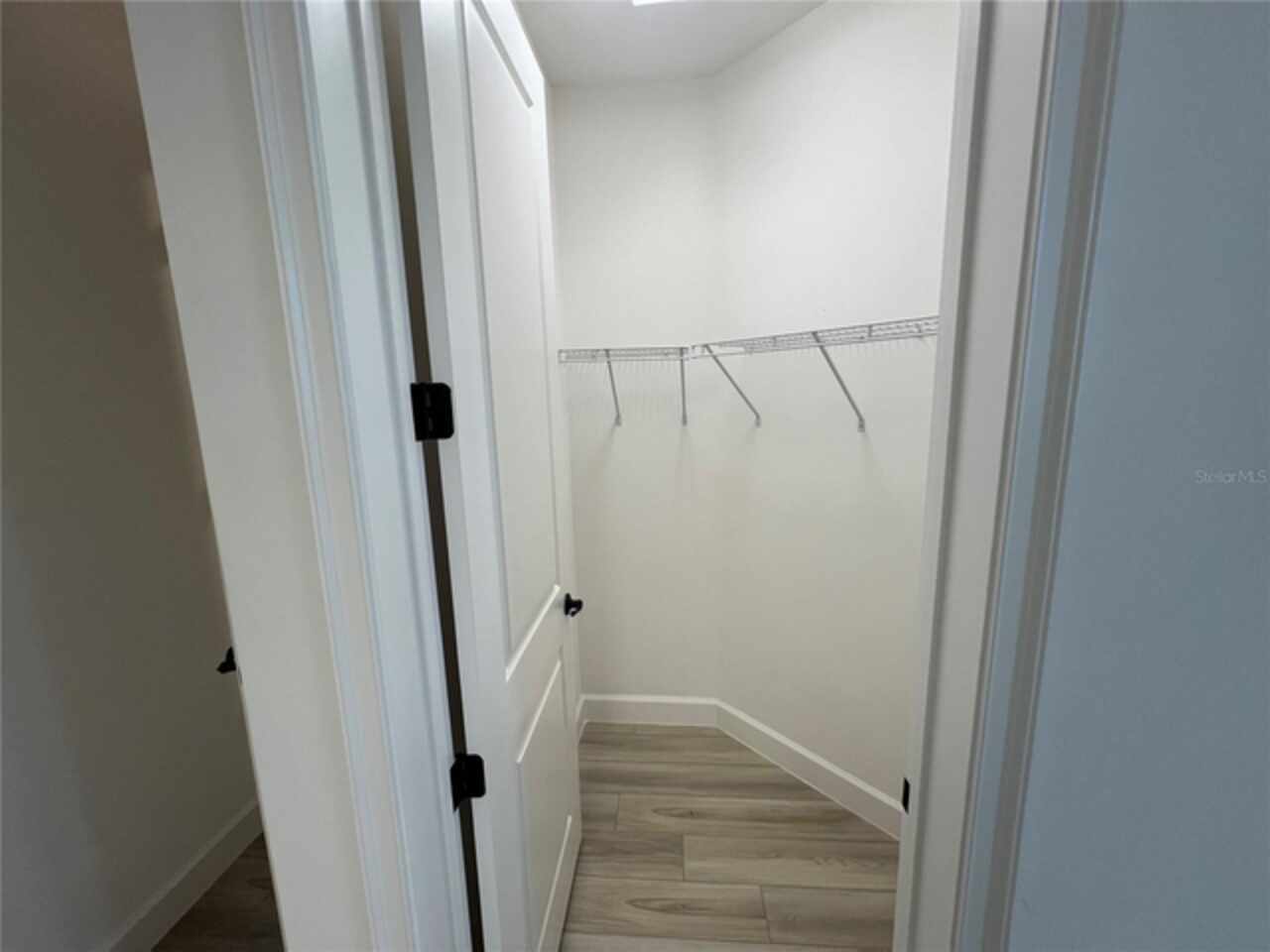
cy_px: 476
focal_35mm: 13
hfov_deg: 106.2
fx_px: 477
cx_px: 635
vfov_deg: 89.9
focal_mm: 1.57
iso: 125
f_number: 1.8
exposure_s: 1/120
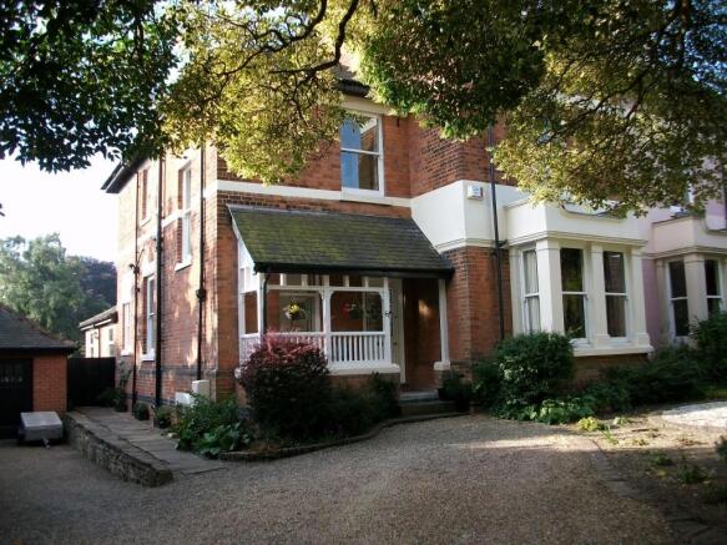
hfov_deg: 56.8
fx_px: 672
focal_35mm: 32
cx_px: 364
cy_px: 272
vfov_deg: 44.1
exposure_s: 1/220
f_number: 2.9
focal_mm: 5.7
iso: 80
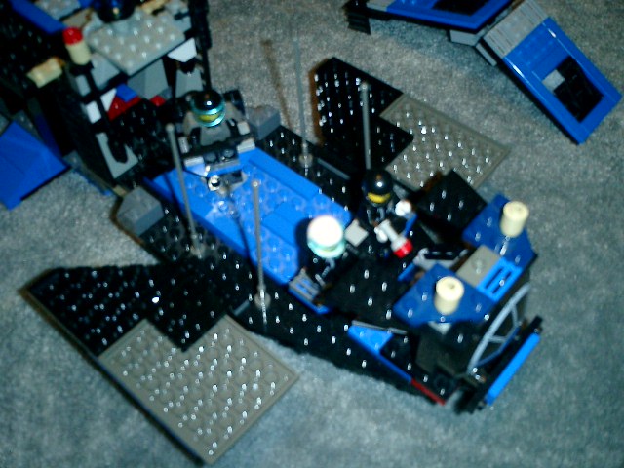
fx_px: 649
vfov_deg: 39.7
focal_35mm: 36
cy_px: 234
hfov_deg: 51.4
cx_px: 312
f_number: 3.2
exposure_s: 1/30
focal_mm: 7.5
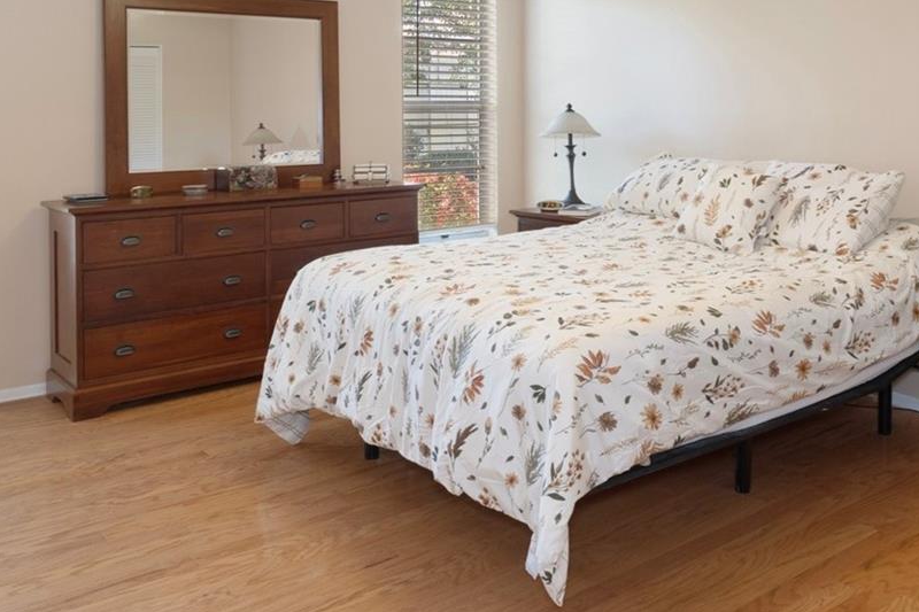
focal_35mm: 36
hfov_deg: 52.6
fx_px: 919
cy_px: 170
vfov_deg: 36.2
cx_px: 566
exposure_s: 4
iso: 320
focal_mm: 12
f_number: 8
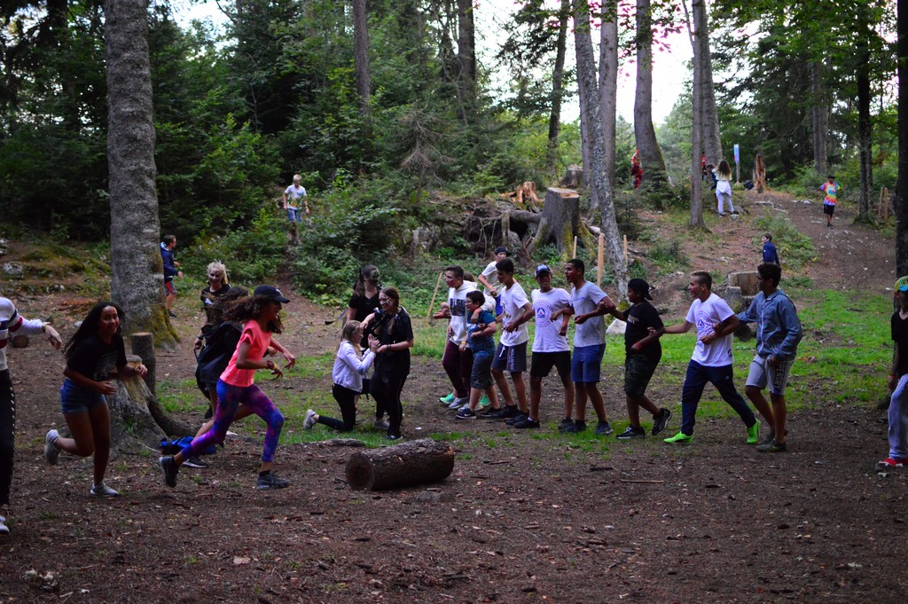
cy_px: 302
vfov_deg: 25.7
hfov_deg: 37.9
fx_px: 1323
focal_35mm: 52
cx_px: 454
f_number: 1.8
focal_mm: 35
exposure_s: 1/800
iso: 3200
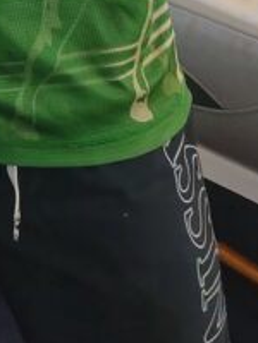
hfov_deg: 9.5
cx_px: -377
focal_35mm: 138
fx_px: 1371
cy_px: -518
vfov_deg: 11.4
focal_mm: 6.12
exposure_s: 1/380
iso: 80
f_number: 1.9
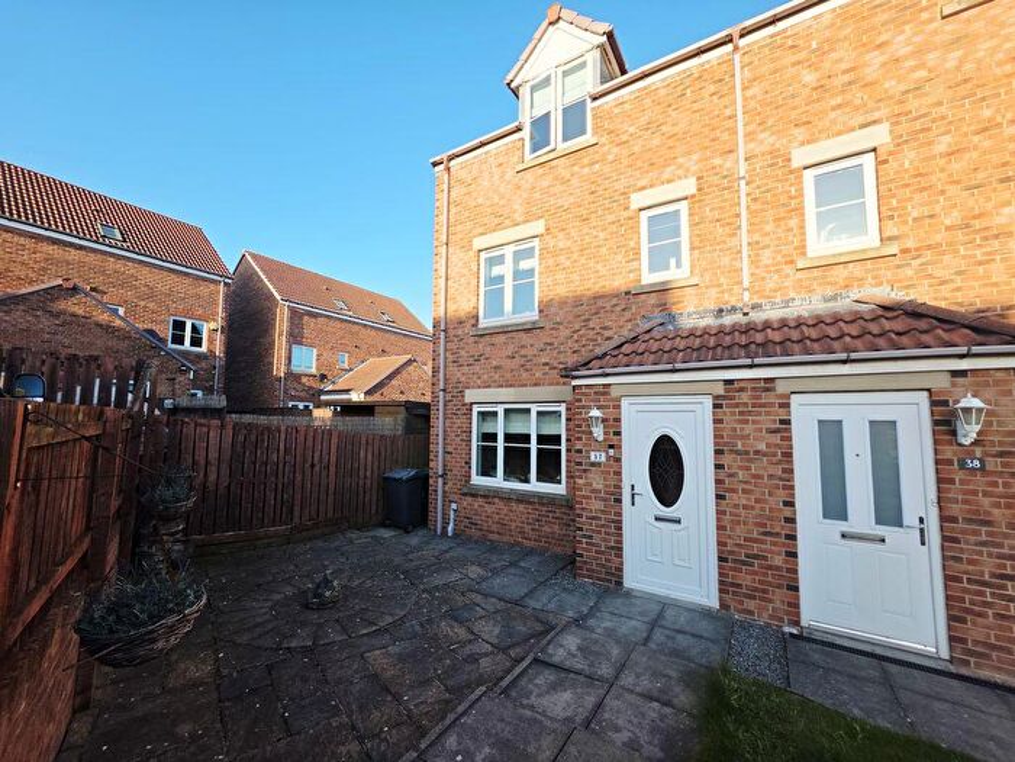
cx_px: 508
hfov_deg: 106.2
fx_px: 381
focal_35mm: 13
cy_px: 381
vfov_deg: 89.9
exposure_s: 1/1058
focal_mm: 2.2
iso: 40
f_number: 1.9
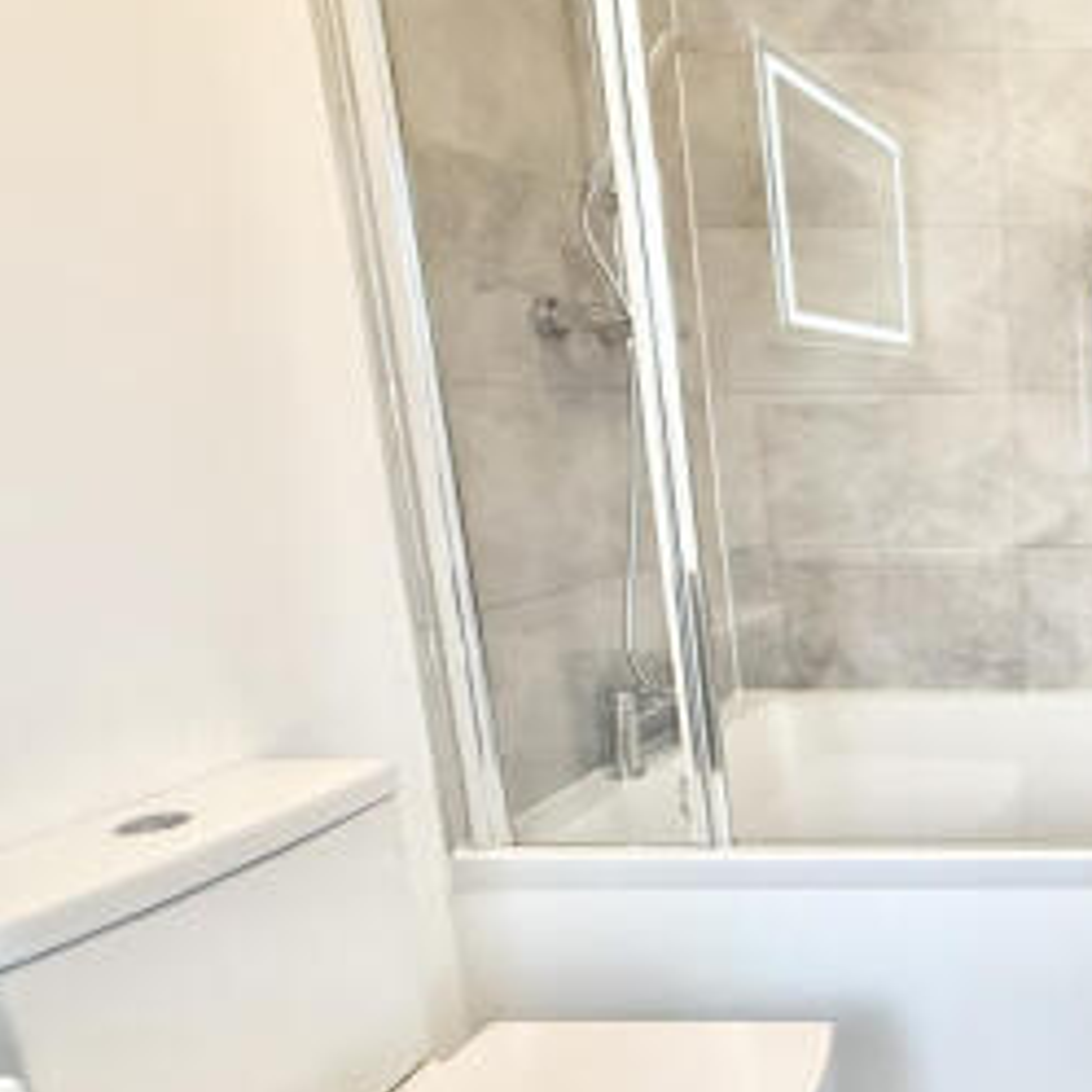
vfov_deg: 55.4
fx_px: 1035
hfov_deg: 42.0
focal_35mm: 29
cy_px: 625
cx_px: 1239
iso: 250
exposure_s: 1/100
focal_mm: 2.22
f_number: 2.2
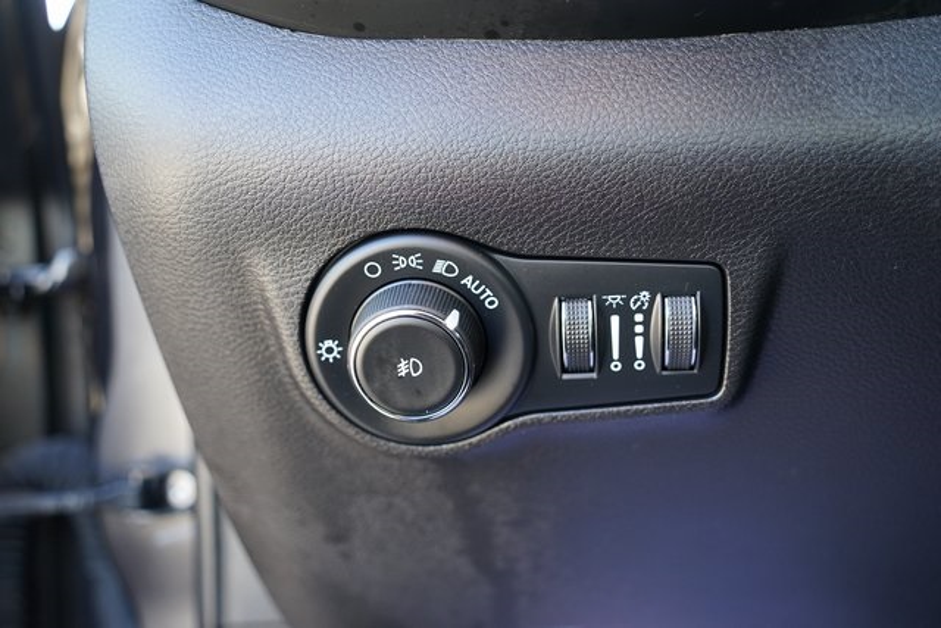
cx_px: 470
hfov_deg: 55.8
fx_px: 889
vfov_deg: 38.9
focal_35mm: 34
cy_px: 314
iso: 640
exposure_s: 1/60
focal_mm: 34
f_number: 4
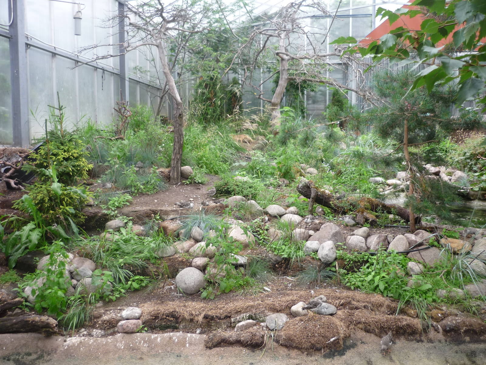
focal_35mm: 33
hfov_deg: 55.4
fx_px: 463
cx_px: 243
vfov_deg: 42.9
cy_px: 182
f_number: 2.8
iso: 100
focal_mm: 5.5
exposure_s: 1/60
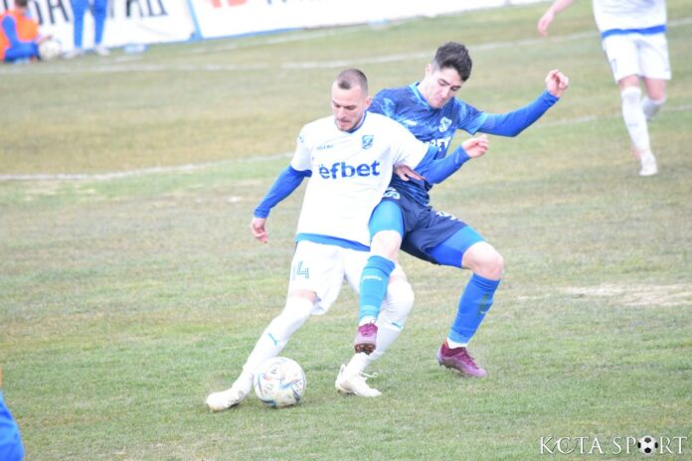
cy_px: 230
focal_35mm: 390
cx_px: 346
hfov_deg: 5.3
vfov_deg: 3.5
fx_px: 7496
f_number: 5.6
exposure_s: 1/1000
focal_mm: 260
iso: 3200
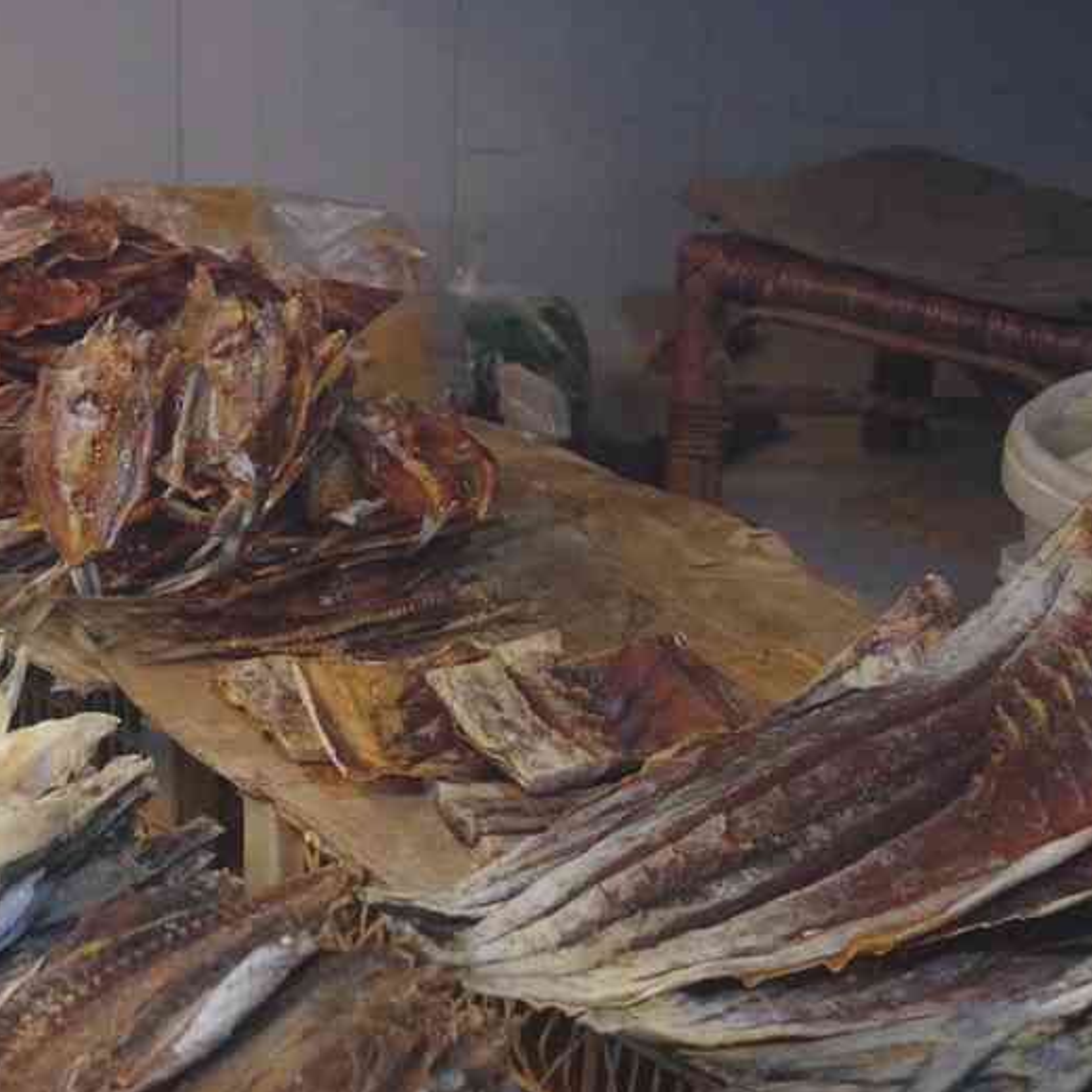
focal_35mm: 98
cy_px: 559
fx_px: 3498
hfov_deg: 17.6
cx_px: 226
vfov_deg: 17.7
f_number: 4.5
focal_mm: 40
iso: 3200
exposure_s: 1/50
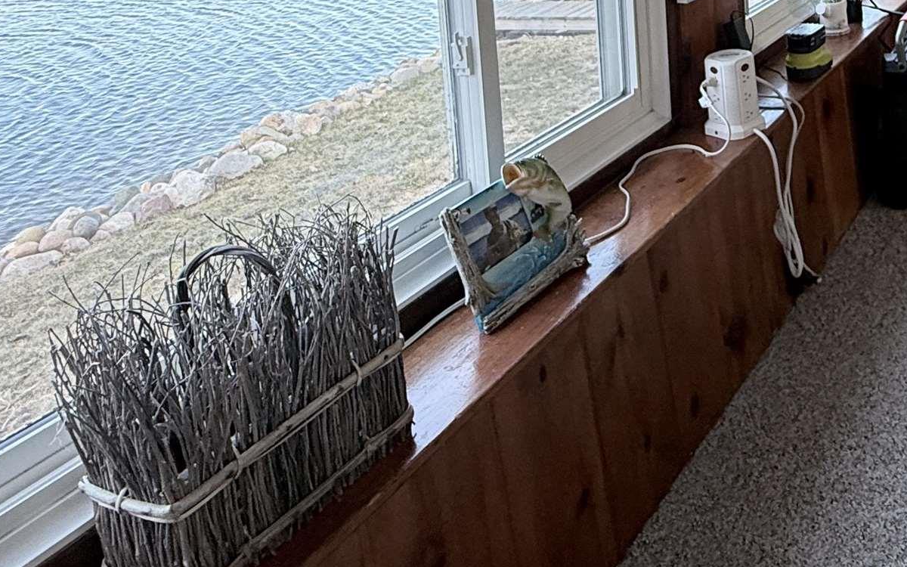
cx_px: 781
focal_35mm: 38
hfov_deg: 47.4
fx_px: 939
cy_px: -97
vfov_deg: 29.4
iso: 125
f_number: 2.2
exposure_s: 1/99
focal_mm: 2.22
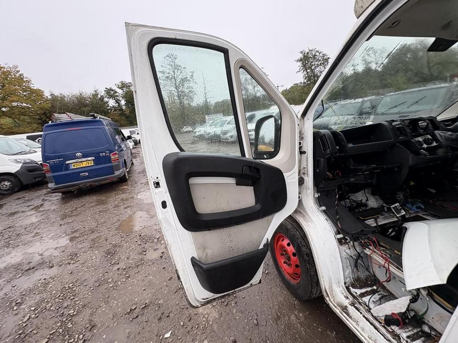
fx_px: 198
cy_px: 160
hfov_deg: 98.2
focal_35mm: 15
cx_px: 228
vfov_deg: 81.6
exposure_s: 1/99
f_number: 2.2
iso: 64
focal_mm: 2.22
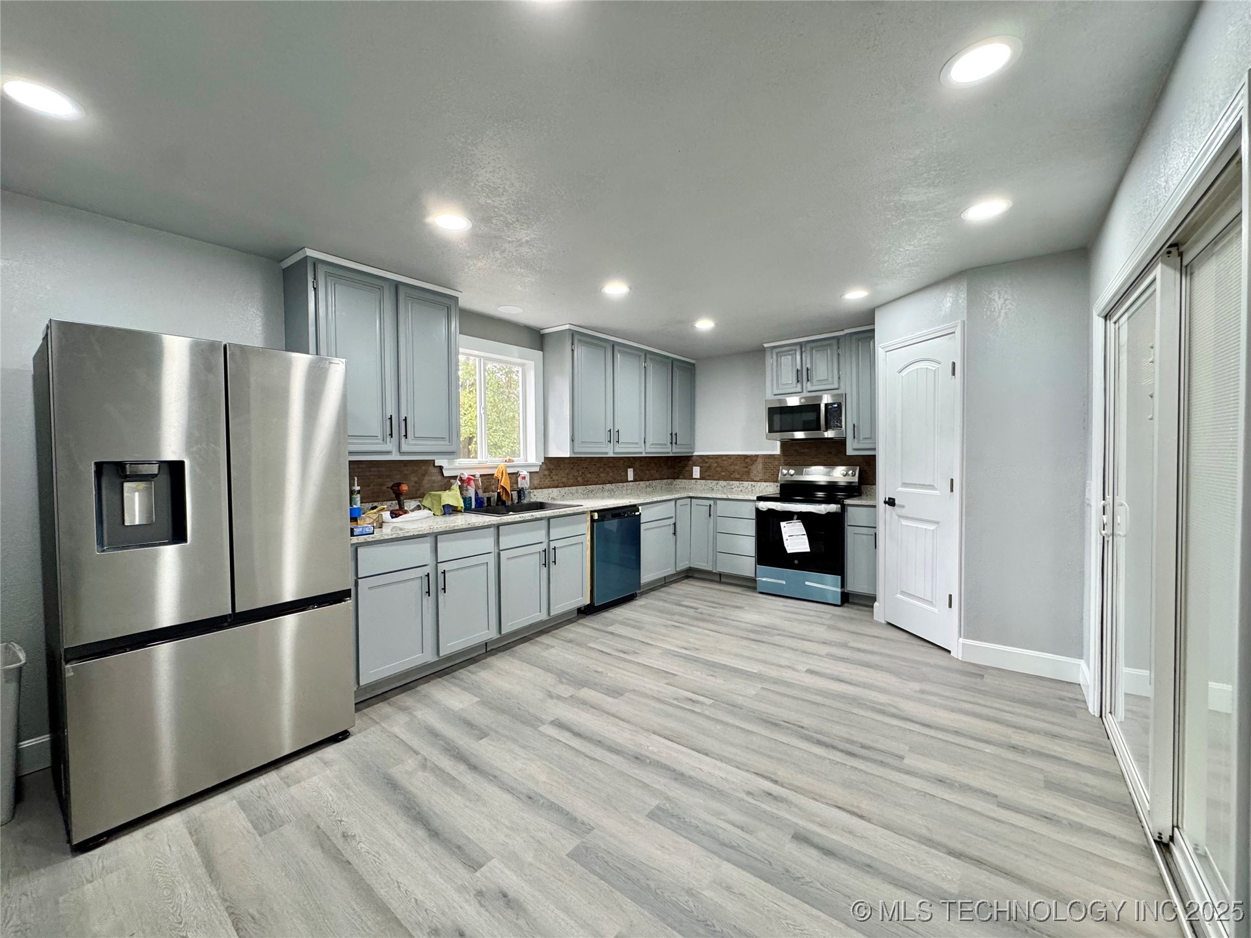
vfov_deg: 85.7
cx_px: 626
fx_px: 506
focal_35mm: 14
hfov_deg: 102.1
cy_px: 469
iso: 250
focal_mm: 2.22
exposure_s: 1/120
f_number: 2.2
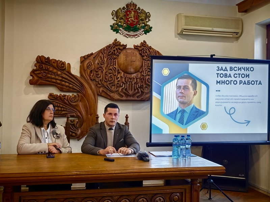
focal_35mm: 41
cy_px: 101
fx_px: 320
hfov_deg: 45.8
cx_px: 135
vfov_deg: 35.1
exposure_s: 1/60
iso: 200
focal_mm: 8.5
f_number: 4
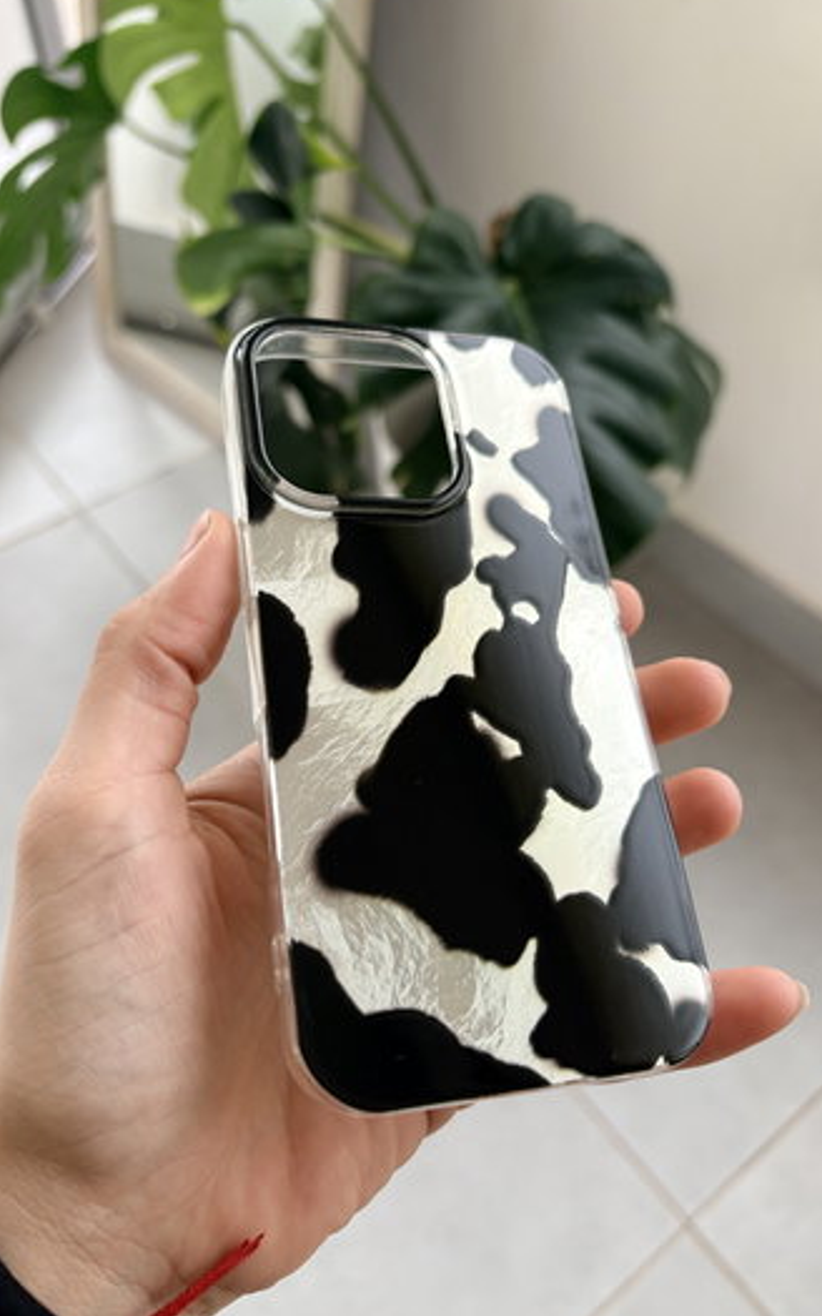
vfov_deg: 66.5
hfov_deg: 44.5
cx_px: 419
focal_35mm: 28
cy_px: 650
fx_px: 1004
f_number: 1.6
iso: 64
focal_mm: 5.96
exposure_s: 1/122
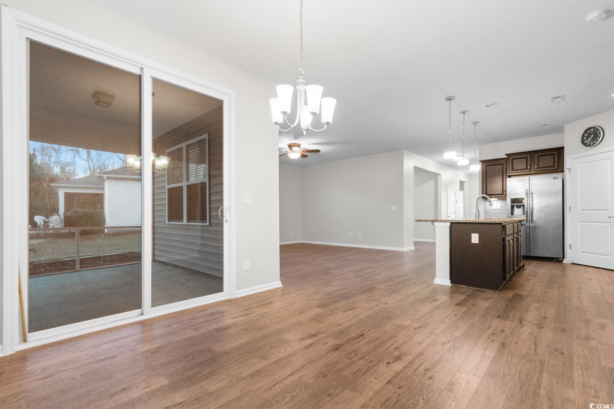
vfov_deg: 77.3
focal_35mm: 15
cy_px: 204
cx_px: 307
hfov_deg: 100.4
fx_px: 256
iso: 100
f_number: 4.5
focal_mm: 10
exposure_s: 4
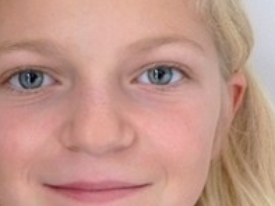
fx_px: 612
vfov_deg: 19.1
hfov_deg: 25.2
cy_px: 128
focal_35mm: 77
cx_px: 91
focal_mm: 6.8
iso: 400
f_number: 3.1
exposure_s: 1/25
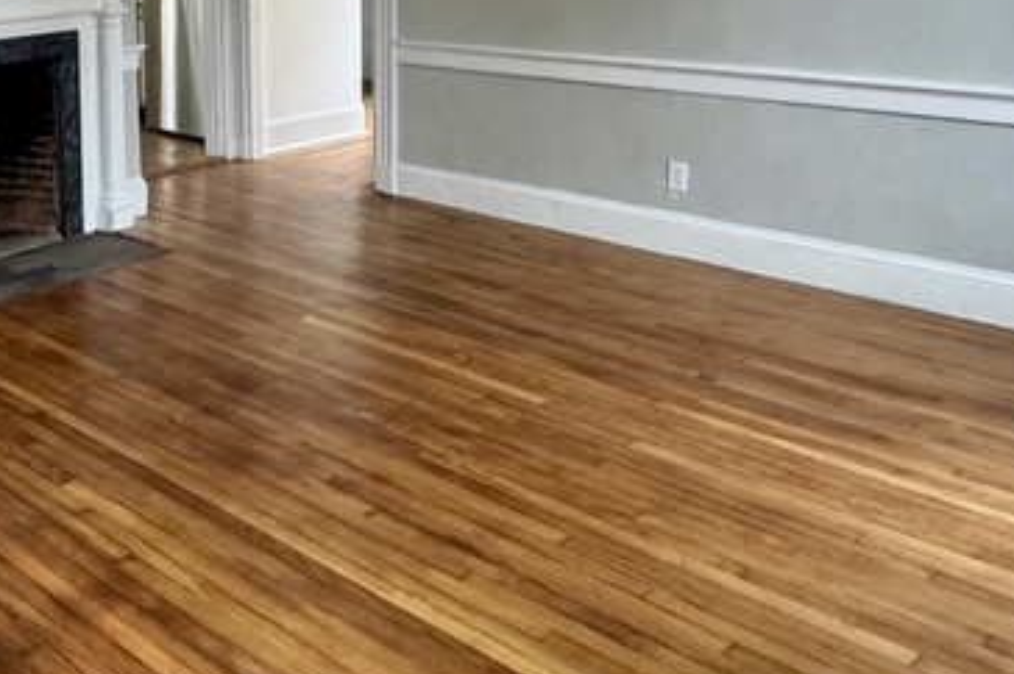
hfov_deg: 42.9
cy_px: 45
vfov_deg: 30.8
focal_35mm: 41
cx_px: 75
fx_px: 1154
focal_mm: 2.22
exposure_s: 1/77
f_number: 2.2
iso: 320
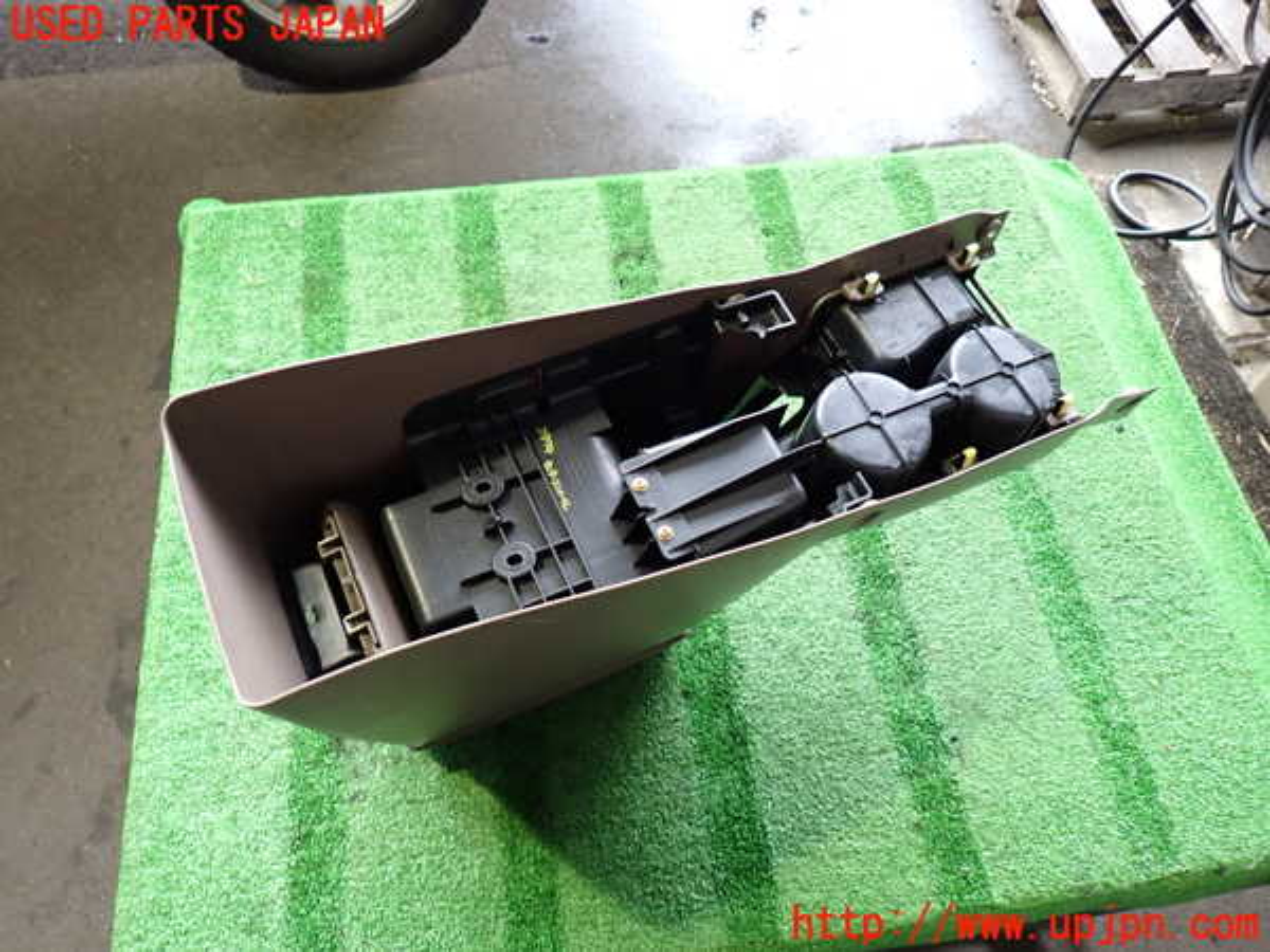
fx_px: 917
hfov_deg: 69.4
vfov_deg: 54.9
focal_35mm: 25
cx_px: 635
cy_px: 476
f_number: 2
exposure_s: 1/30
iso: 320
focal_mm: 4.5
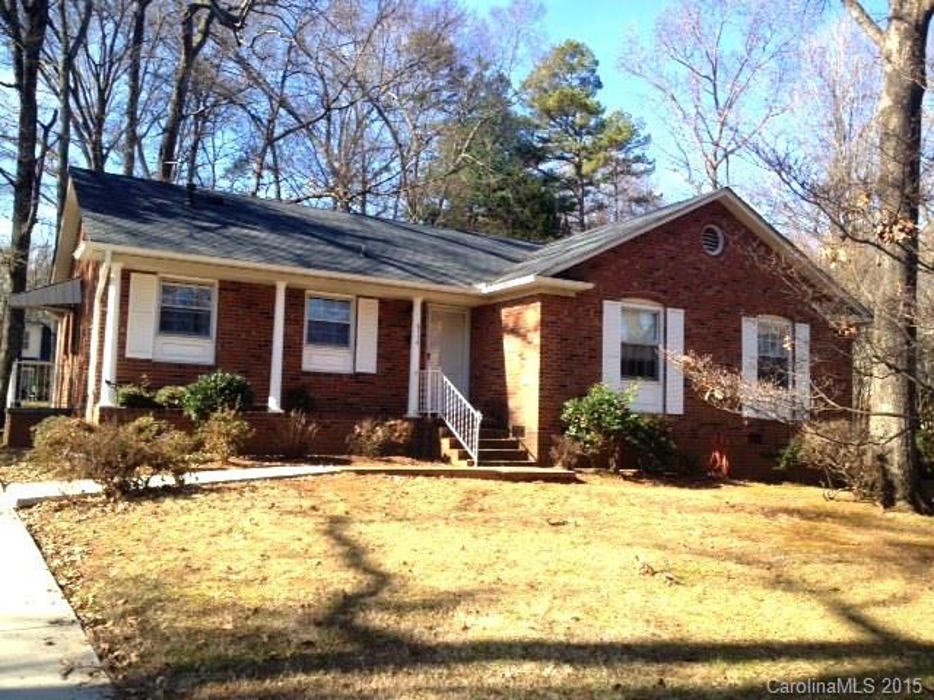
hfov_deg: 52.6
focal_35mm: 35
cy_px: 350
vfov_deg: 40.7
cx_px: 467
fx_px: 944
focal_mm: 4.28
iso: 50
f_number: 2.4
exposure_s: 1/606
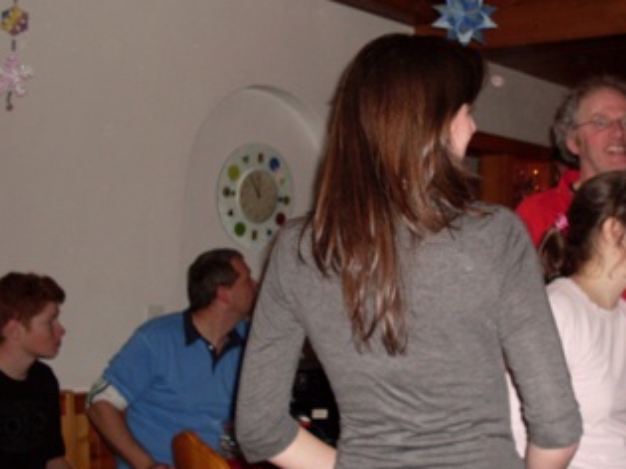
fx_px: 976
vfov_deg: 27.0
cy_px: 209
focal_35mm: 54
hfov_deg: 35.1
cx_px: 431
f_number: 2.8
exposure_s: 1/45
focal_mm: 6.3
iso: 100
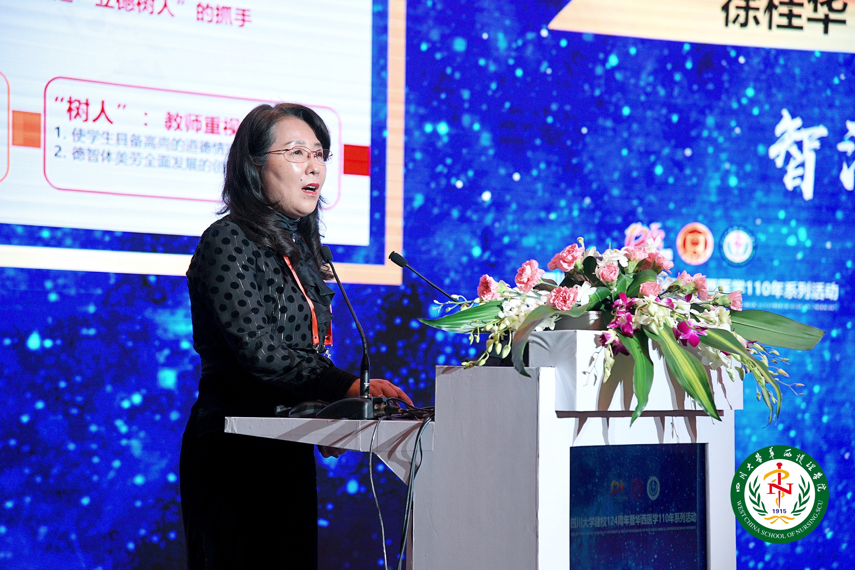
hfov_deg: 19.5
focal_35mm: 105
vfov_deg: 13.0
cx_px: 428
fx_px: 2494
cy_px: 285
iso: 1250
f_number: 4.5
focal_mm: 105
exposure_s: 1/200
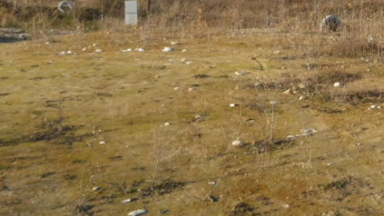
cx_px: 354
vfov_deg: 17.7
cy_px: -9
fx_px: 672
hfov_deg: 30.3
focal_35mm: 66
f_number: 2.5
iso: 80
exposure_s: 1/1500
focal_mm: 4.5
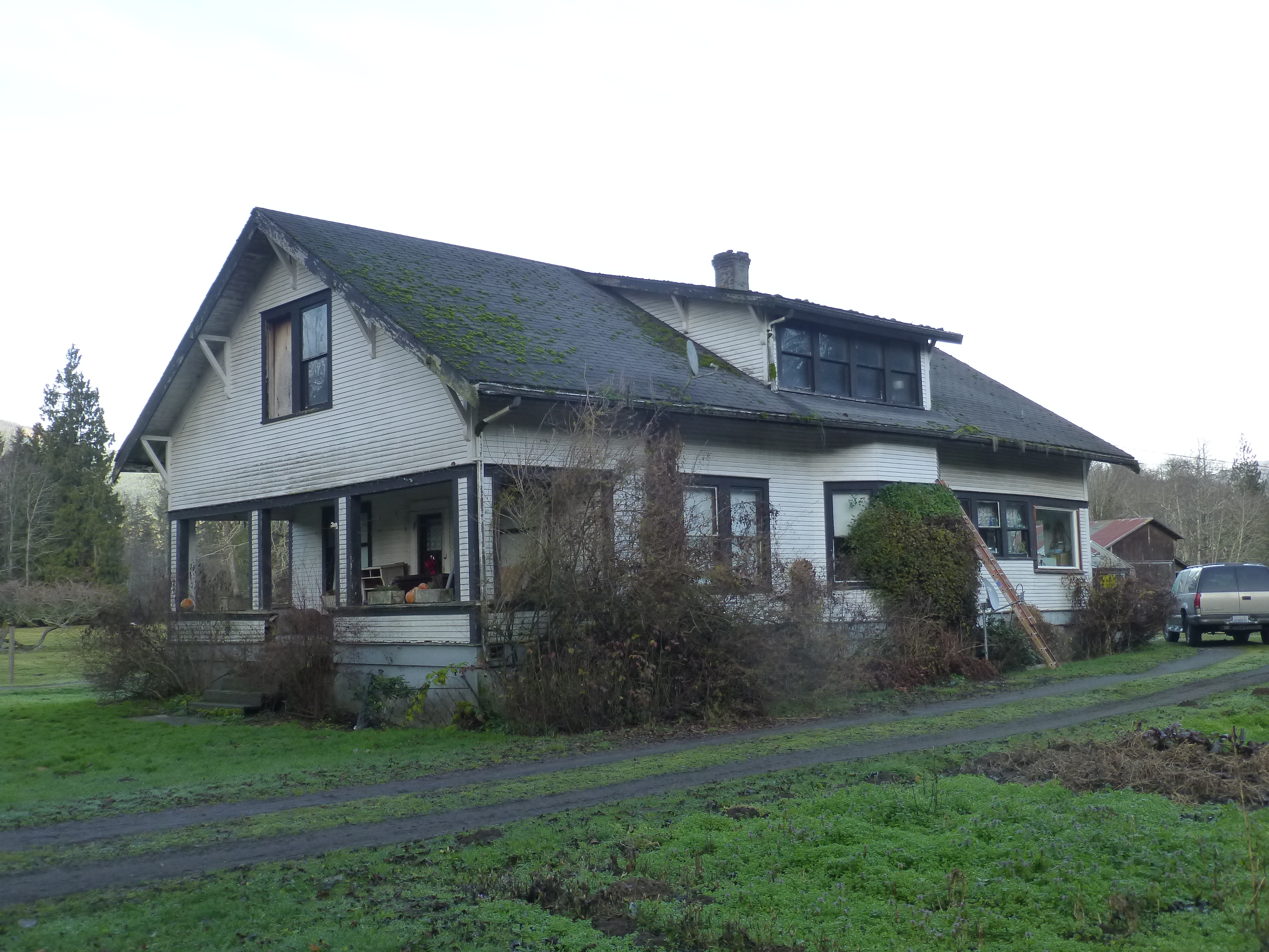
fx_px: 1246
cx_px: 634
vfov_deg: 41.8
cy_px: 476
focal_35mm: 34
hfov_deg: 54.0
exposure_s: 1/100
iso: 160
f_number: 3.7
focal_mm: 6.1
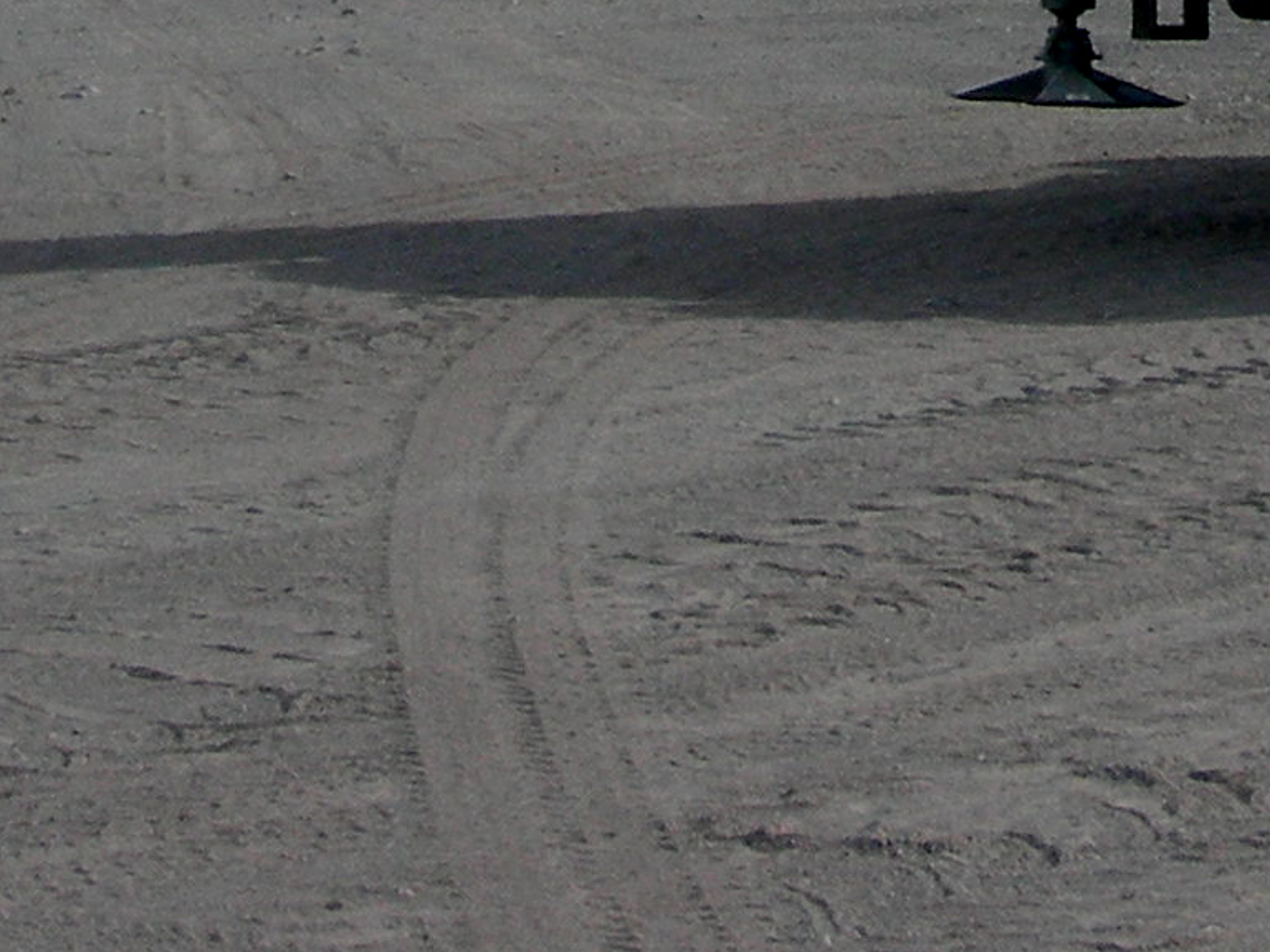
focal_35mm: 152
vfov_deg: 9.2
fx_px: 5577
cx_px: 1174
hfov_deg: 12.9
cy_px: -937
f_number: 4.8
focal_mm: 7.8
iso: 50
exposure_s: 1/886
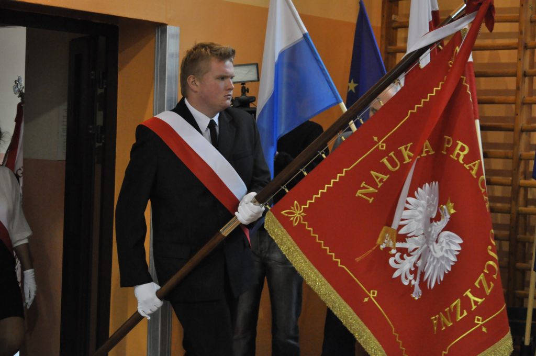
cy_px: 178
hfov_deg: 26.0
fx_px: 1160
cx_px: 268
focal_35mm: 78
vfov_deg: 17.4
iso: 2000
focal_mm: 52
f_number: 5
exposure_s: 1/250
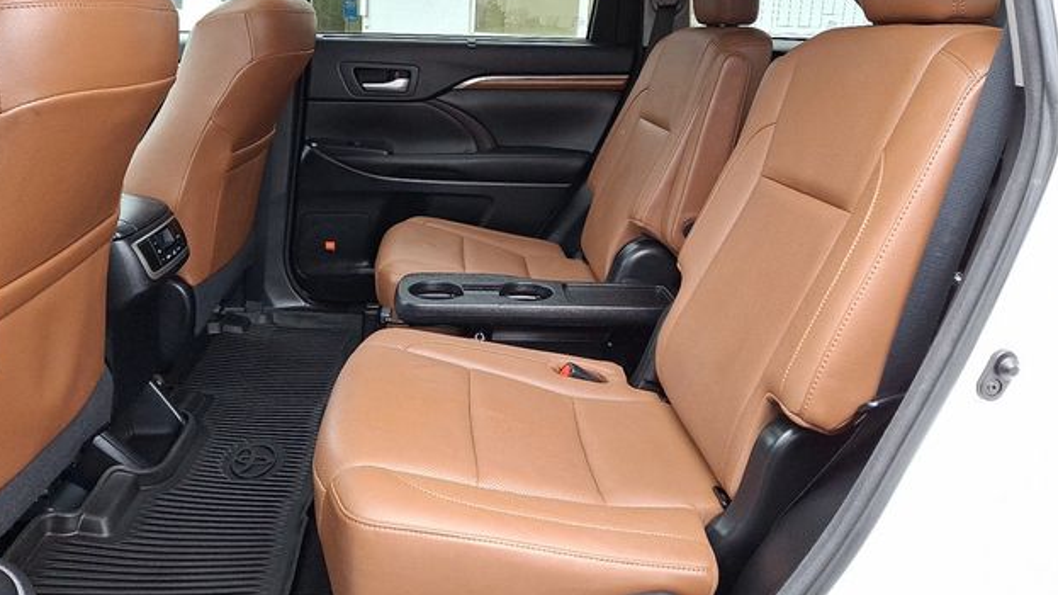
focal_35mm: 28
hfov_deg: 67.9
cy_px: 190
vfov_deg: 40.9
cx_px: 532
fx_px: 785
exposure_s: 1/120
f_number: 1.8
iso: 195
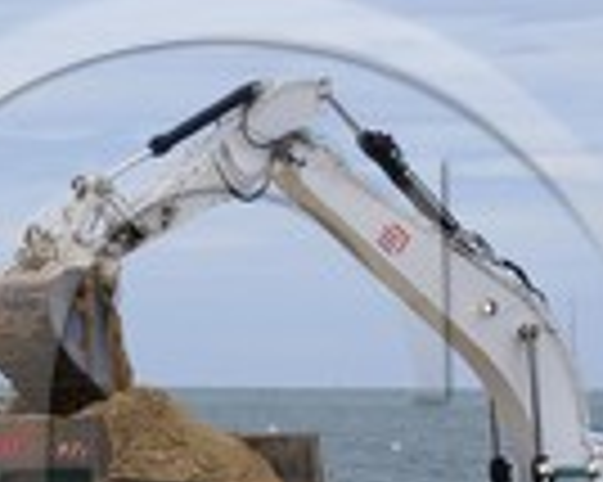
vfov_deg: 4.4
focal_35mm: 353
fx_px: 6295
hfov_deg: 5.5
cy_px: 477
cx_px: 223
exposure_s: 1/800
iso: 400
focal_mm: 80
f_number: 10
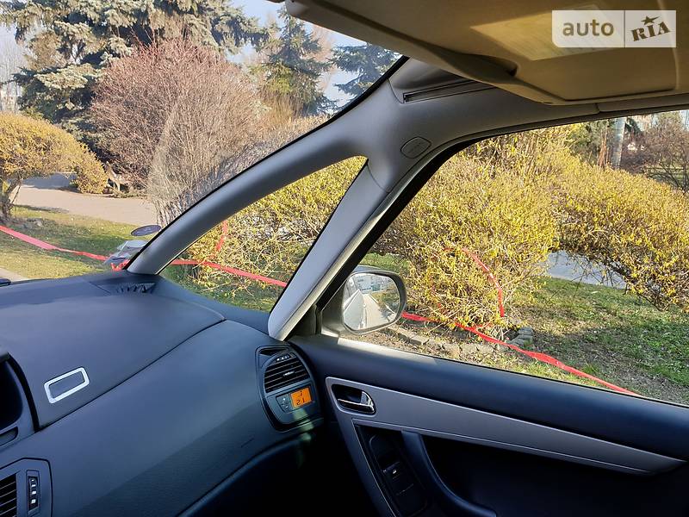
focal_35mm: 26
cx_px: 344
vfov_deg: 53.1
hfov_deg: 67.3
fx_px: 518
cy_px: 258
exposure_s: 1/190
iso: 50
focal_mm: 4.3
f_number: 2.4
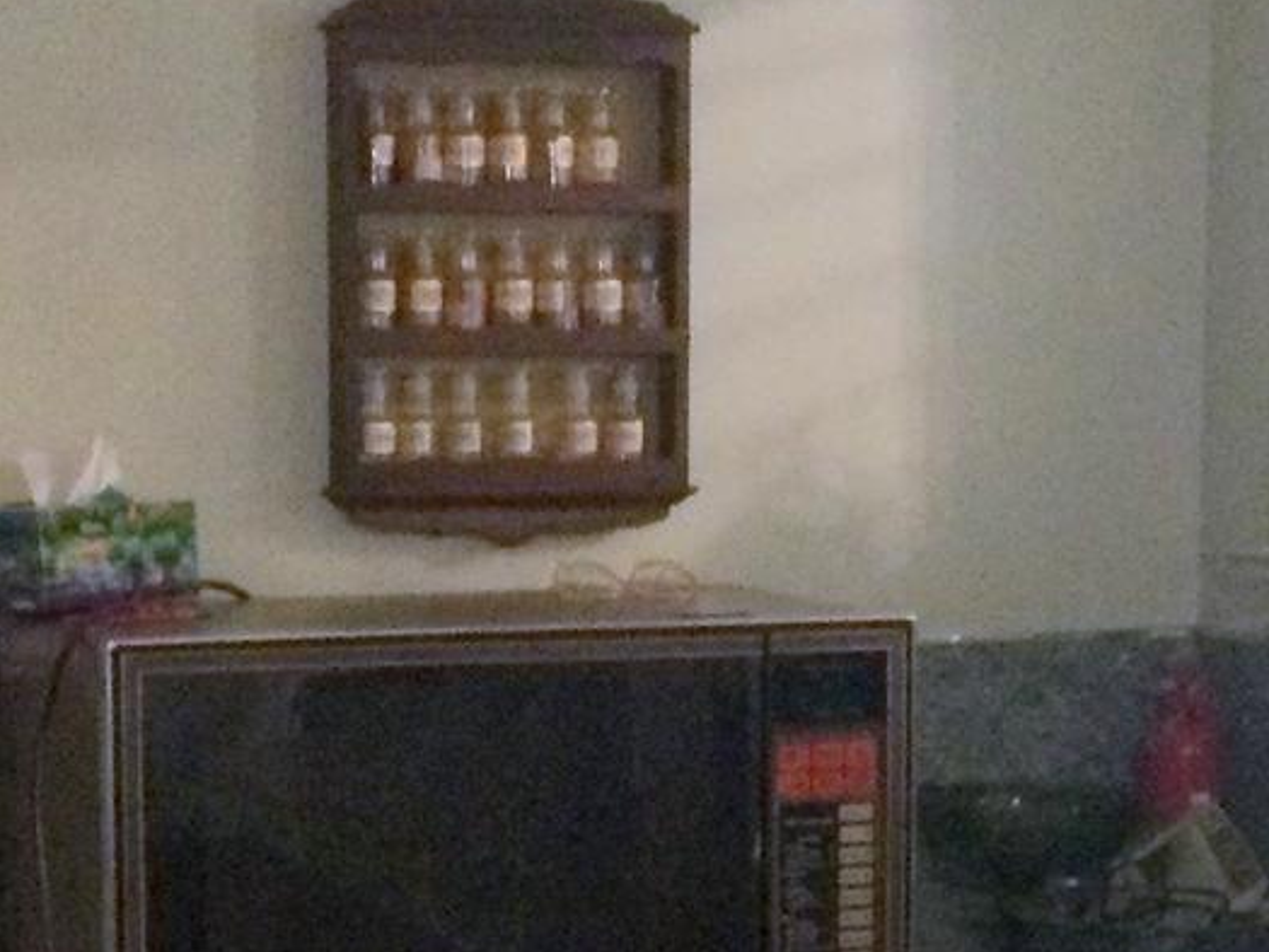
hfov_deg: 16.3
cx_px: 500
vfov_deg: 12.1
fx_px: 4437
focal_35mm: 121
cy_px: 1015
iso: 250
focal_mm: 3.3
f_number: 2.4
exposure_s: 1/15
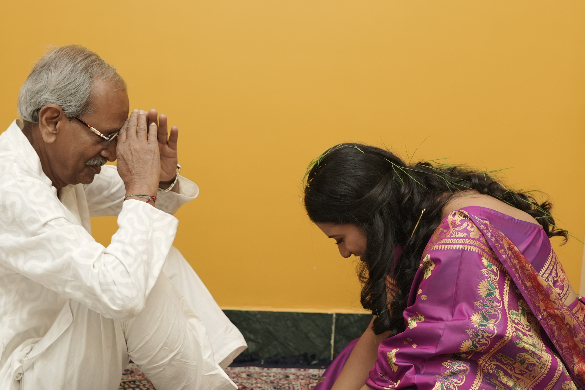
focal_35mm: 61
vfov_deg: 22.1
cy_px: 276
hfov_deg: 32.9
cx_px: 300
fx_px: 991
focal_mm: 24
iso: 250
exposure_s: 1/200
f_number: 2.2
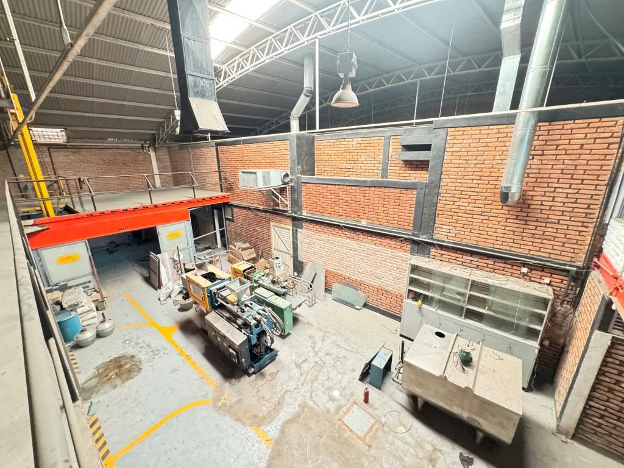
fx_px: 252
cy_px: 234
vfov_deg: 85.7
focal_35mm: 14
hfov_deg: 102.1
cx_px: 312
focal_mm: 2.22
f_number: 2.2
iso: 1000
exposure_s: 1/40
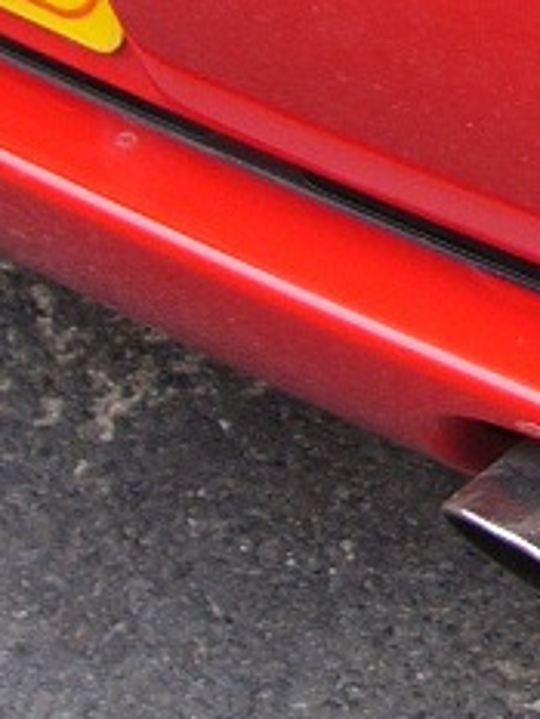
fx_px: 3283
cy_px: -503
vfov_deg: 11.7
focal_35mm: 158
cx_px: 960
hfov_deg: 9.0
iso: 50
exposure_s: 1/60
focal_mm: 6
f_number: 2.8
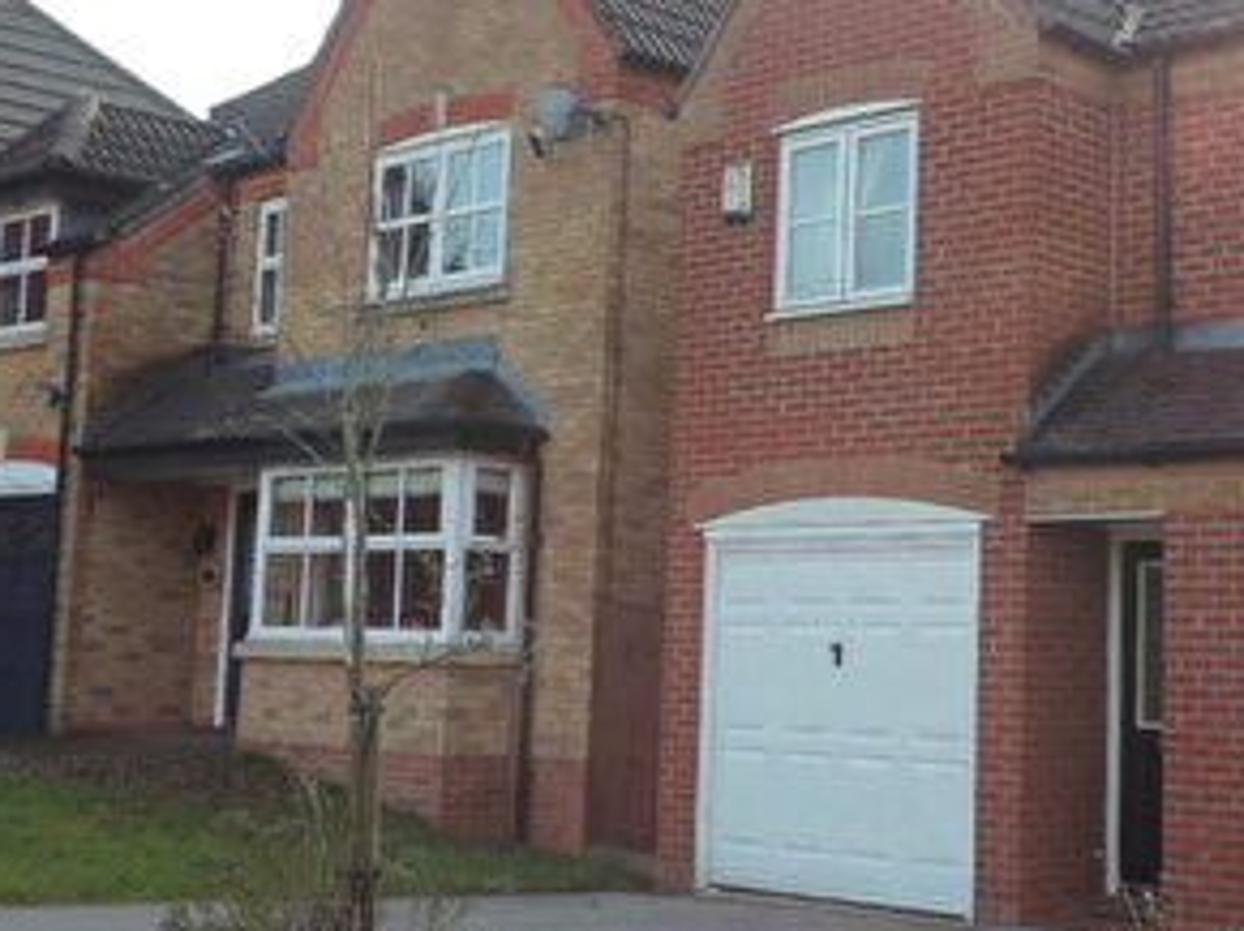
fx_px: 2083
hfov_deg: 32.7
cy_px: 371
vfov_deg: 25.1
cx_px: 927
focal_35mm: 58
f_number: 3
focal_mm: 4.3
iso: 80
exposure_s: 1/320
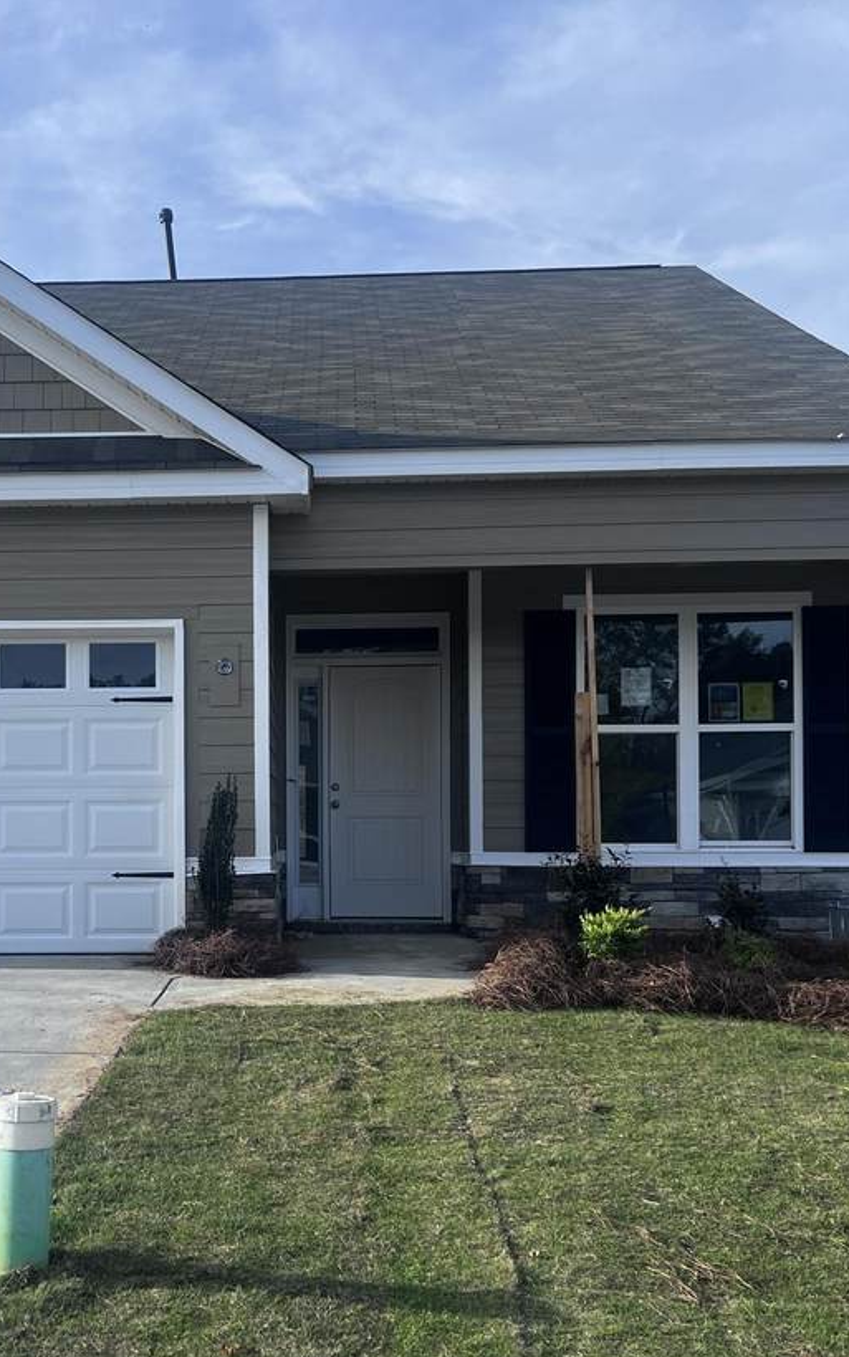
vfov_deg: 46.0
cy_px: 793
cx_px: 194
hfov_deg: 29.3
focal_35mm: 43
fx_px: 1591
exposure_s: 1/2571
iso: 50
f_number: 1.5
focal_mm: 5.7
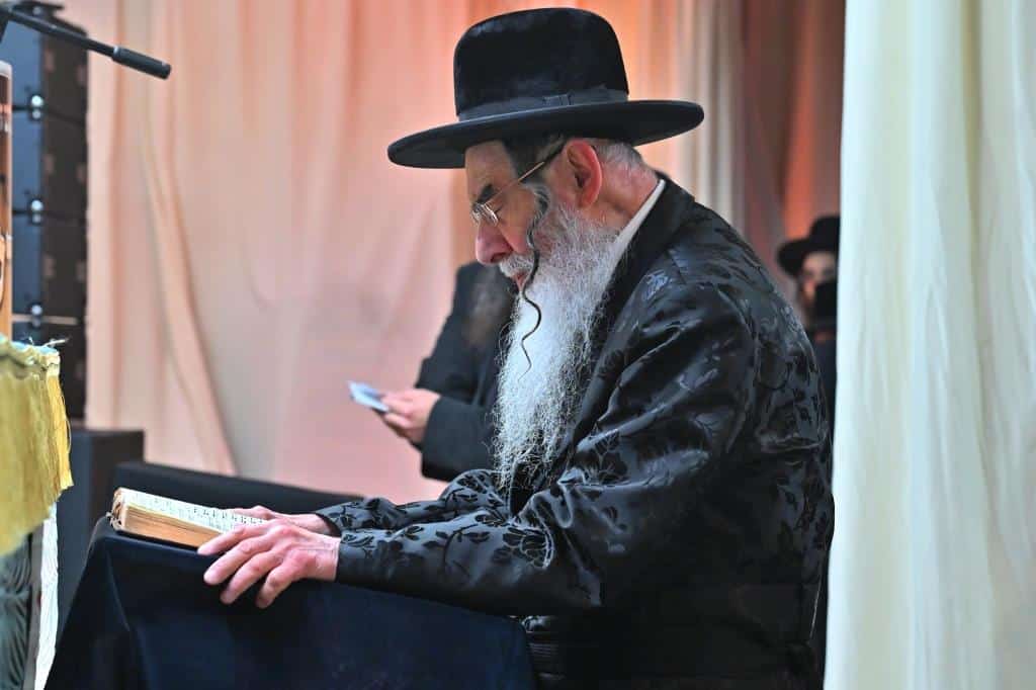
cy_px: 345
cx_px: 518
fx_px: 3222
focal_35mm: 112
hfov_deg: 18.3
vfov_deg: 12.2
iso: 1600
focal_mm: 75
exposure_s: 1/160
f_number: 4
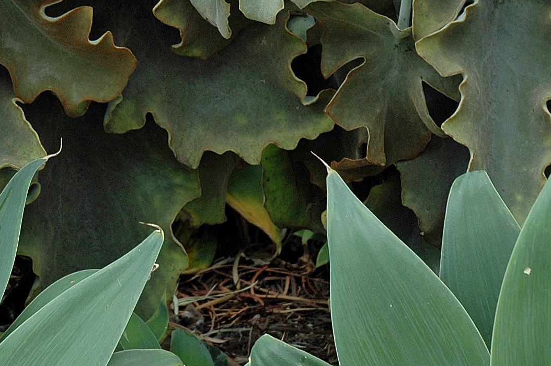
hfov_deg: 10.4
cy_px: -141
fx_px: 3013
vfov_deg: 6.9
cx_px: 121
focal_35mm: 197
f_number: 4.5
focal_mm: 46
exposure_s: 1/60
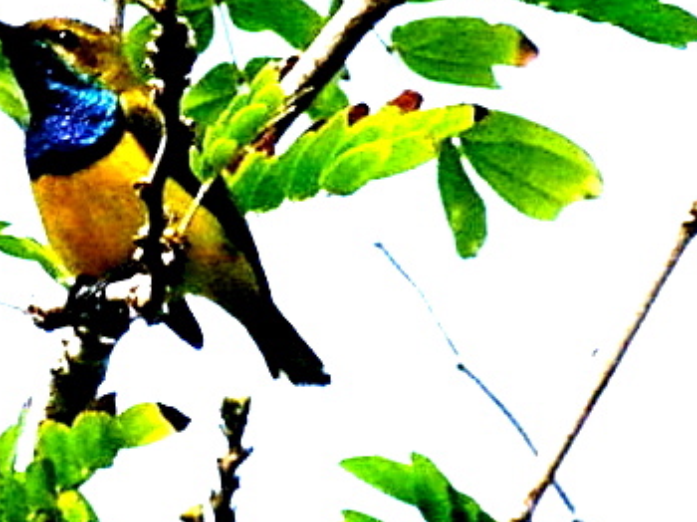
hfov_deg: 3.7
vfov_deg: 2.7
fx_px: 10926
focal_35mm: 543
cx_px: 116
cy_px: 152
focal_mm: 50
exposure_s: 1/386
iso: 50
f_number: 4.4
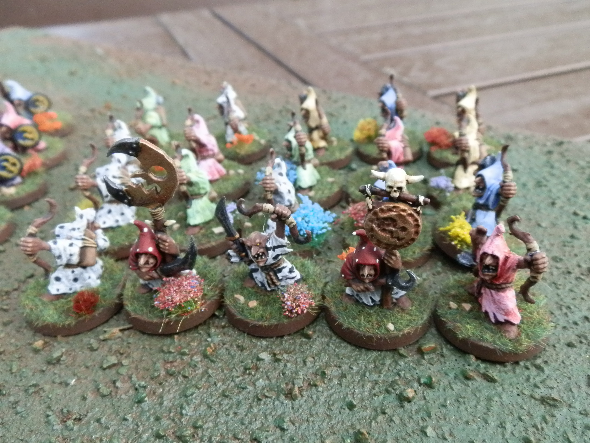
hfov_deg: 63.4
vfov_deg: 49.7
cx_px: 295
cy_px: 222
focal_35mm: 28
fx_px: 477
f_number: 3.1
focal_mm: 5
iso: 400
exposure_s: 1/640
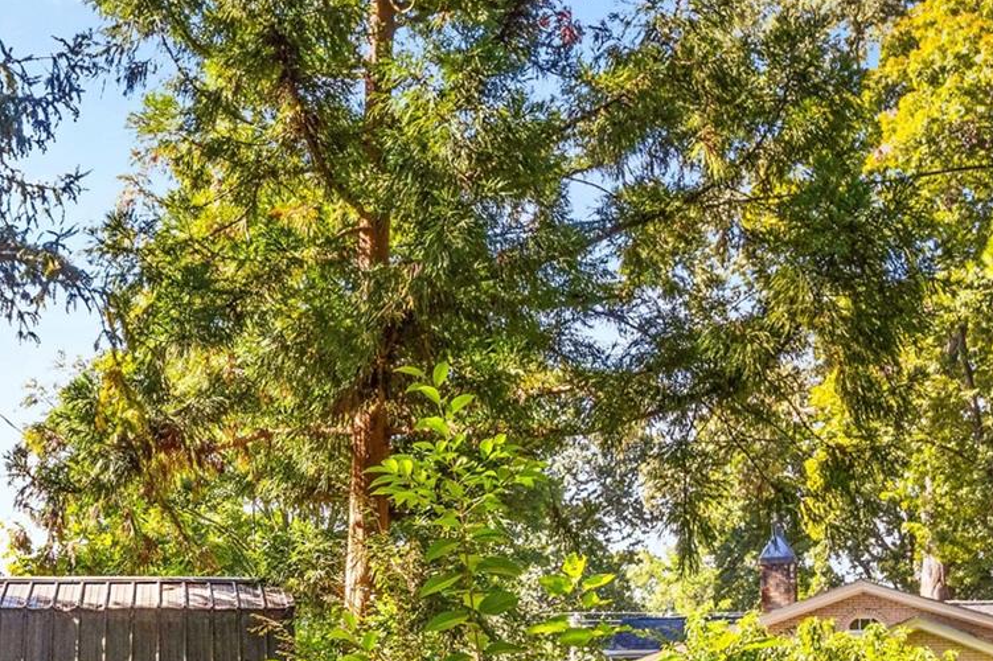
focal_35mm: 60
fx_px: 1654
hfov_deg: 32.4
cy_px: 705
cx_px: 180
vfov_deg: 21.6
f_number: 2.8
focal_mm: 8.38
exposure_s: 1/160
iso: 100
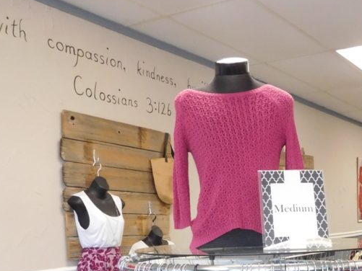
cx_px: 296
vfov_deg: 27.7
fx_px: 513
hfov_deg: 37.4
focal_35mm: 49
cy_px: 279
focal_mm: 4
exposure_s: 1/30
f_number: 3
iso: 250
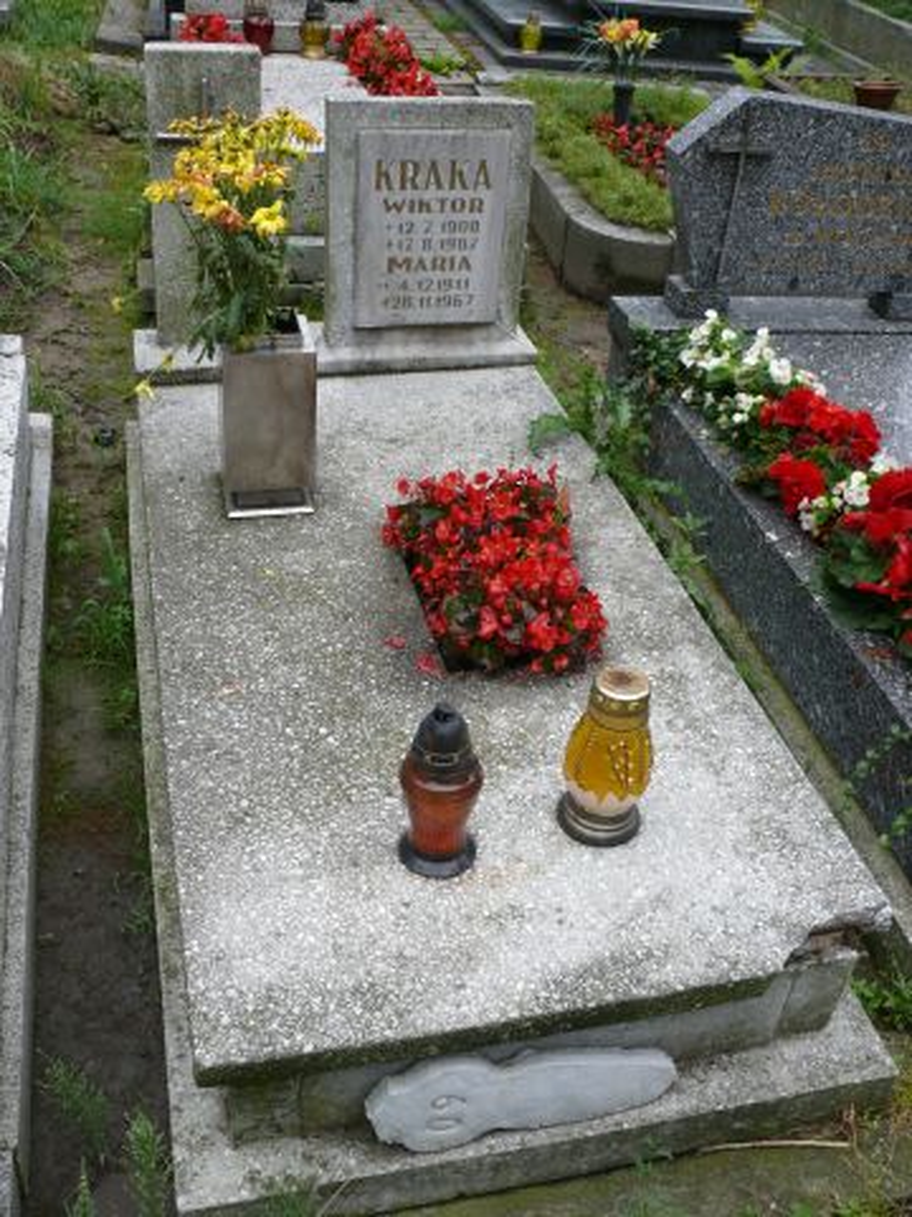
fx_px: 1229
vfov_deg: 52.6
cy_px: 608
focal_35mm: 35
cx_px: 456
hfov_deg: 40.7
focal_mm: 7.4
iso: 100
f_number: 3.6
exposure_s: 1/125
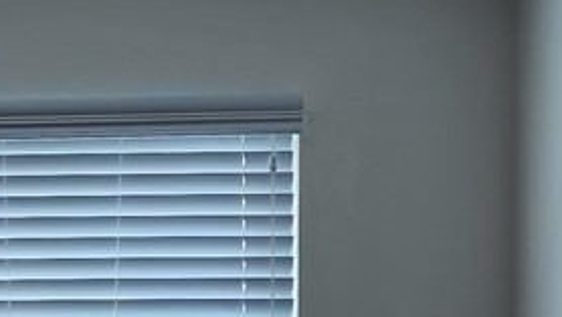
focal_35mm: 144
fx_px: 2148
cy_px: 608
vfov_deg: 8.1
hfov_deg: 14.1
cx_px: -251
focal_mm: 6.4
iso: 20
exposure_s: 1/120
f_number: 1.8
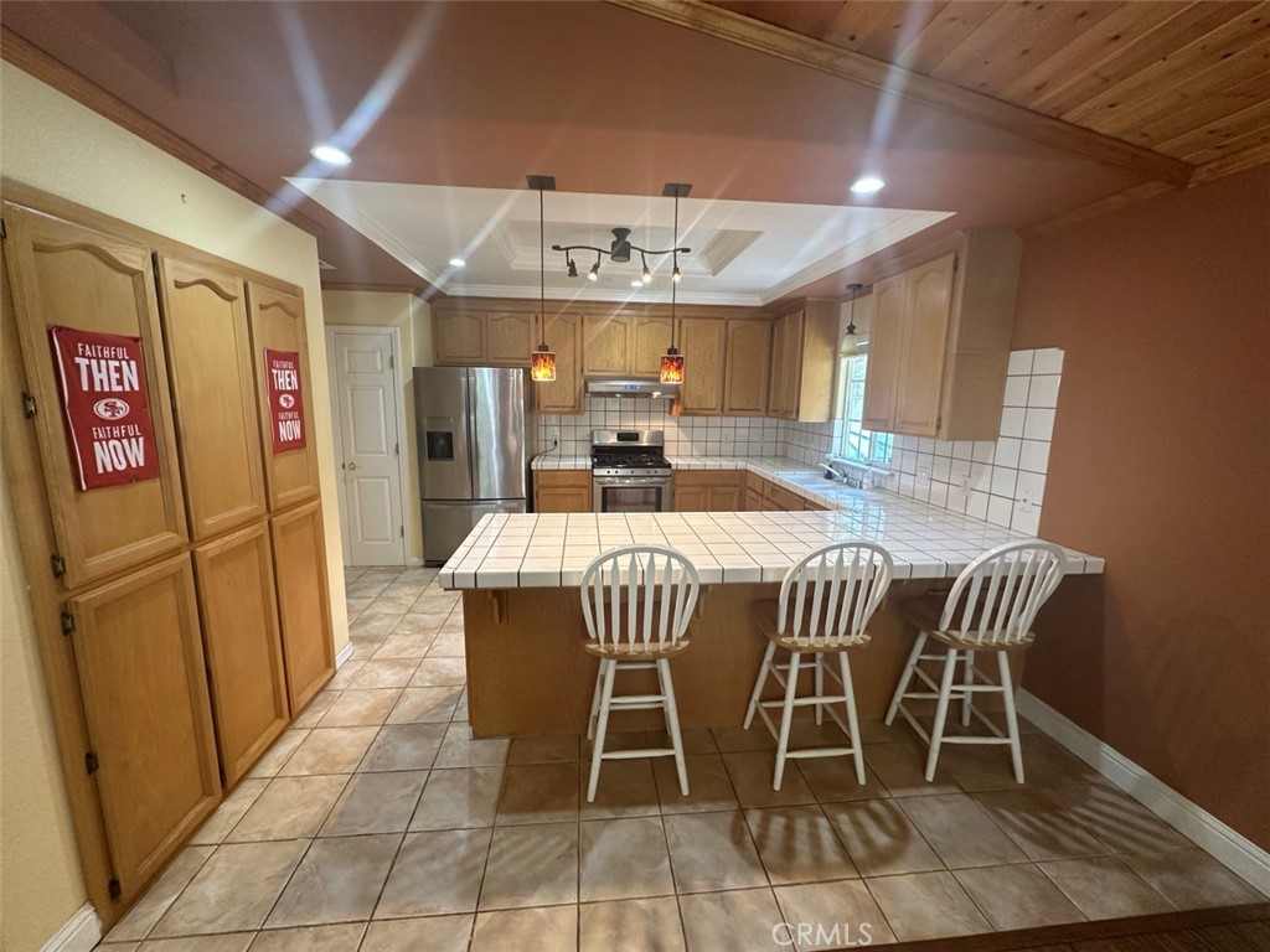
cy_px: 476
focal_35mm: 14
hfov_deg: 102.1
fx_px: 514
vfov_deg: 85.7
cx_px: 635
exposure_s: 1/60
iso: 200
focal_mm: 2.22
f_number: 2.2
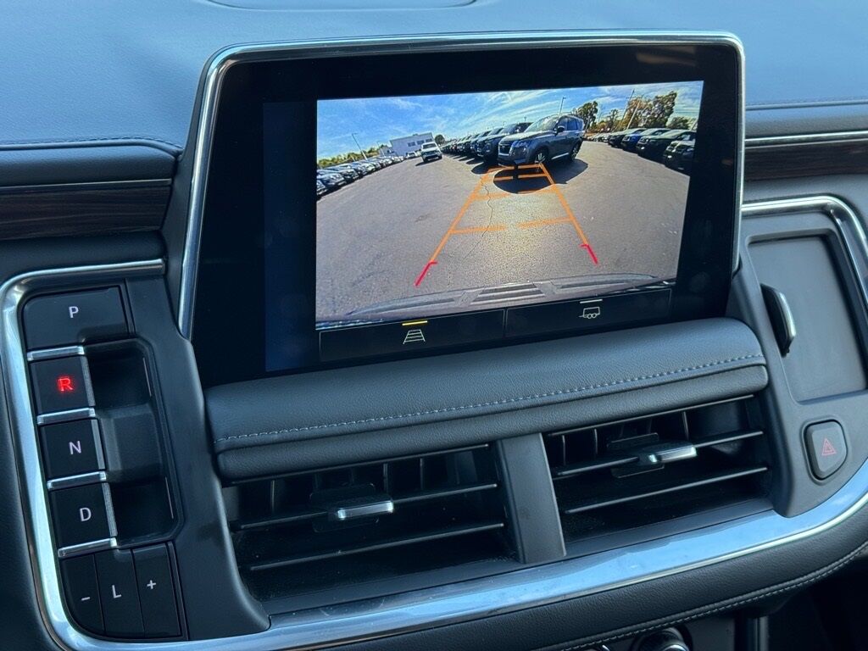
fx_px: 1204
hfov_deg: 39.7
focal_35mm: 48
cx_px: 434
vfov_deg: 30.3
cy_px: 326
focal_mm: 6.76
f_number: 1.78
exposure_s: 1/140
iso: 100
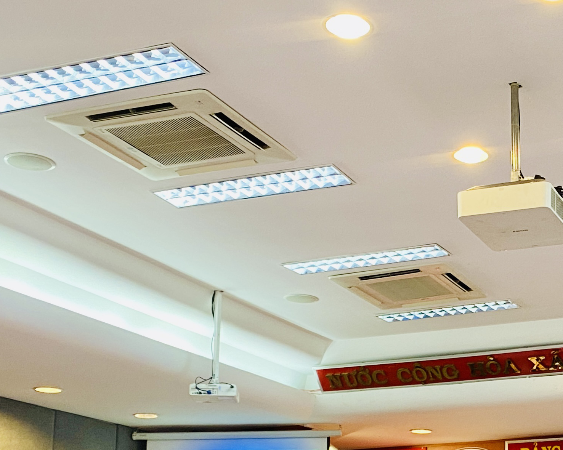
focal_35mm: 66
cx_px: 523
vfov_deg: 22.3
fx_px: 1100
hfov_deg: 27.5
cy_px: 450
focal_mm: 4.25
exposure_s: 1/50
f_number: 1.8
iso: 160
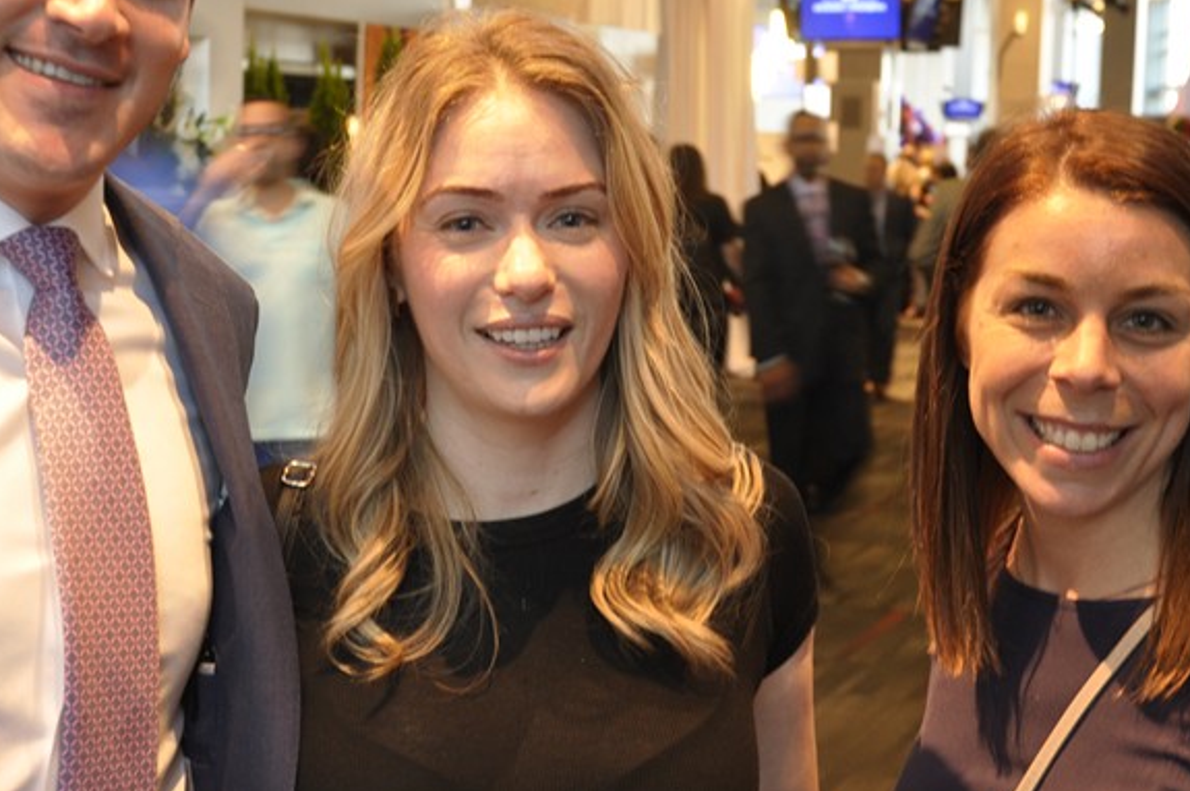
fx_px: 2410
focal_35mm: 73
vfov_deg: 18.6
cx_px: 490
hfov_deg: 27.7
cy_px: 348
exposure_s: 1/8
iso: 400
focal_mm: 28
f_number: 5
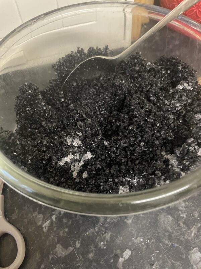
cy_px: 134
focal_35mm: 26
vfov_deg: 67.3
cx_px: 100
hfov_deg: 53.1
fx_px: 201
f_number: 1.6
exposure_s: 1/30
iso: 800
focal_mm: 4.2
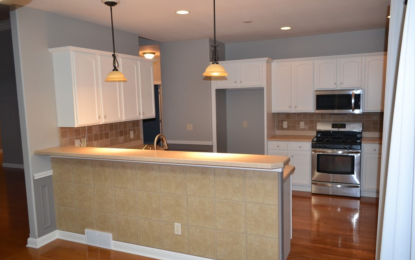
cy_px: 134
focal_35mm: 28
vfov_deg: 44.5
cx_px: 210
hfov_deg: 66.5
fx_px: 317
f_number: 3.5
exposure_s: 1/60
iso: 1250
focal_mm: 18
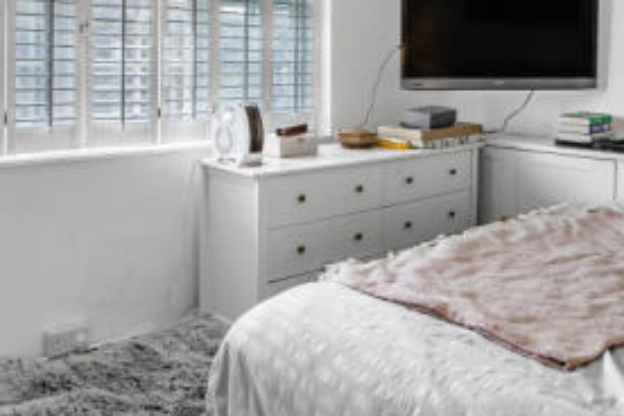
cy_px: 73
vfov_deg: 33.8
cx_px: 376
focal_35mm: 38
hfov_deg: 50.4
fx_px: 659
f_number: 8
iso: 320
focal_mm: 16
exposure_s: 1/50
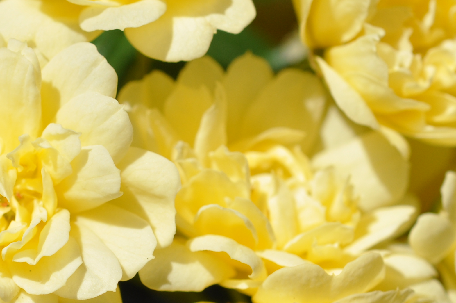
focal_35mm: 246
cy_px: 213
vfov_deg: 5.6
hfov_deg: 8.4
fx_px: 3112
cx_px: 125
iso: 200
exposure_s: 1/800
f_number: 8
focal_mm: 60
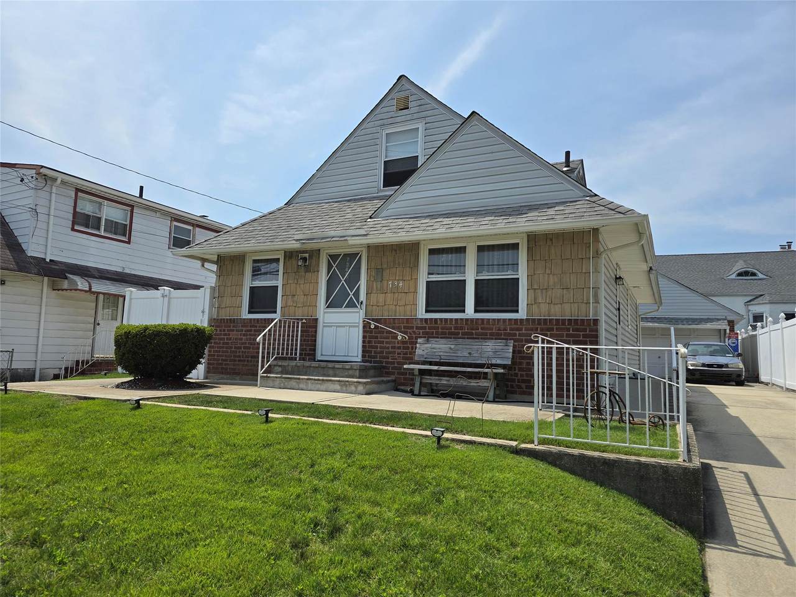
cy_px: 298
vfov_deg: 58.9
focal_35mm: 23
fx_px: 529
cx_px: 398
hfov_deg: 73.9
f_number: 1.7
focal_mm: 6.3
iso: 12
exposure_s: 1/1242
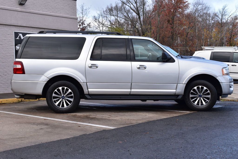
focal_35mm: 51
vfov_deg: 26.5
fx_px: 337
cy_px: 80
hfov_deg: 38.9
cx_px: 119
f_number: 10
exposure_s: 1/200
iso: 400
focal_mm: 34
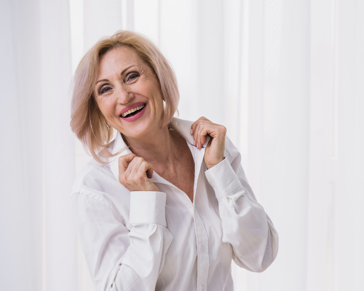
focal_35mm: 226
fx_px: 2434
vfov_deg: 6.8
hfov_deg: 8.5
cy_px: 174
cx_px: 259
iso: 100
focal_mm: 160
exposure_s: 1/160
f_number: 5
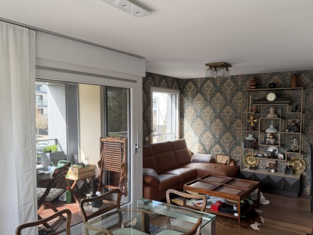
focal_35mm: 29
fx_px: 262
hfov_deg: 61.4
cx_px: 179
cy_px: 129
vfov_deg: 48.2
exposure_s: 1/207
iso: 80
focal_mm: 6.76
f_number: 1.78
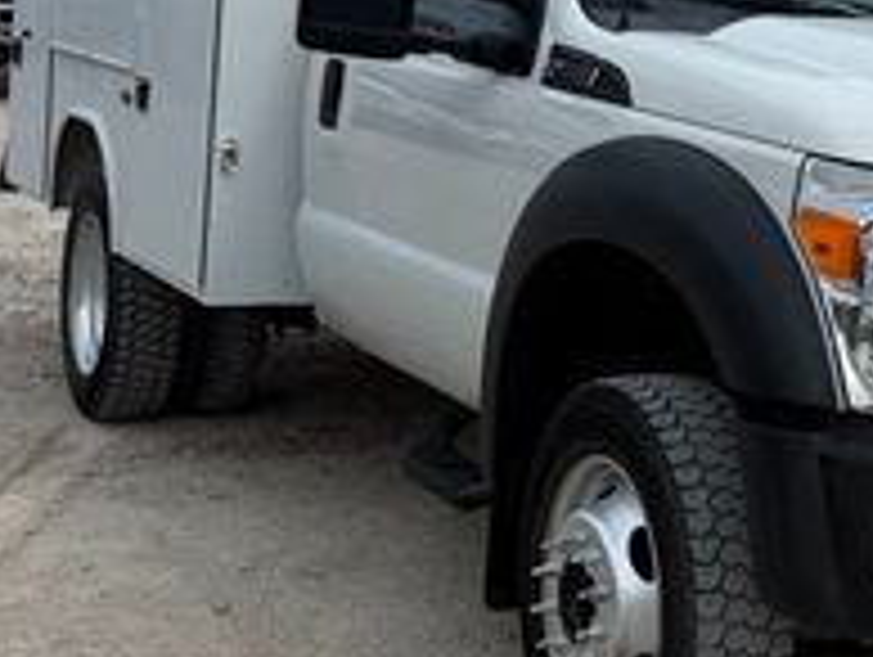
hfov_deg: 23.2
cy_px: 171
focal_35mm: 79
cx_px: 963
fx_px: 1995
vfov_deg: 18.6
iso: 80
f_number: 1.78
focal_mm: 6.76
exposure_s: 1/4975
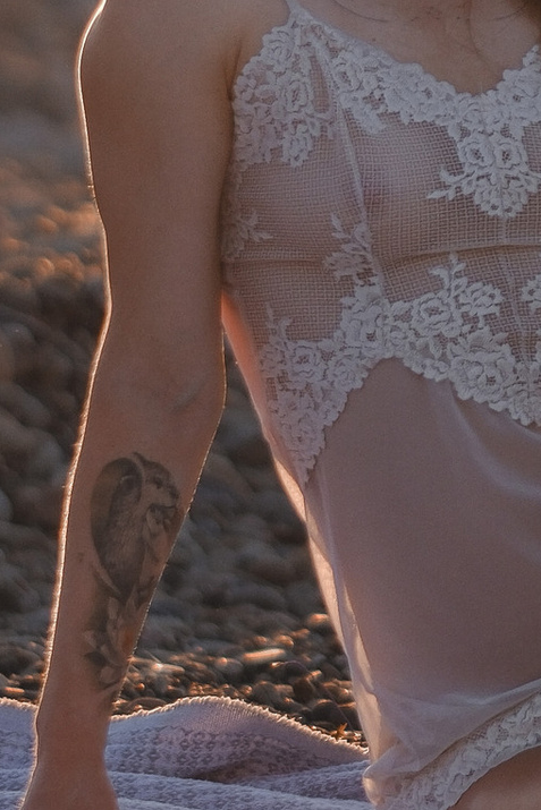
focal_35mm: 725
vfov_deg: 2.8
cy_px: 381
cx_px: 839
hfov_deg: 1.9
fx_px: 16334
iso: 125
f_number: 2
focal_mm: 90
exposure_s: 1/1250
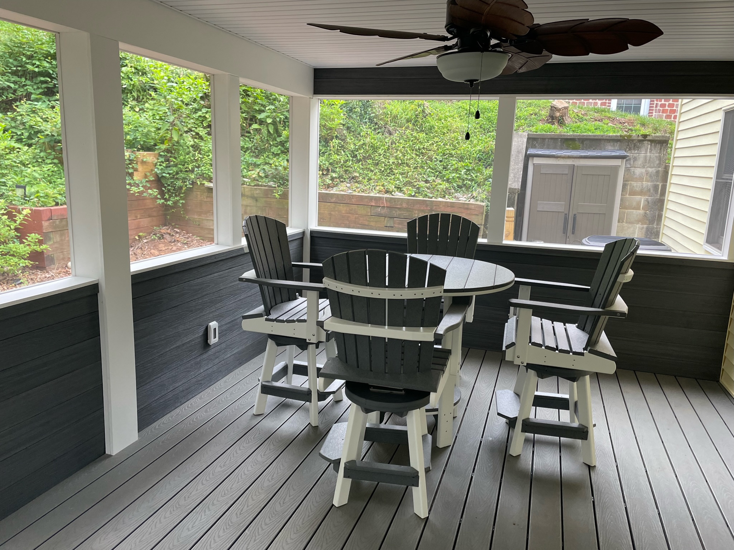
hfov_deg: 67.3
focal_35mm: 26
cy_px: 275
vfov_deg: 53.0
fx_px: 551
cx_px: 367
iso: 125
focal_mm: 4.2
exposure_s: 1/105
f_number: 1.6
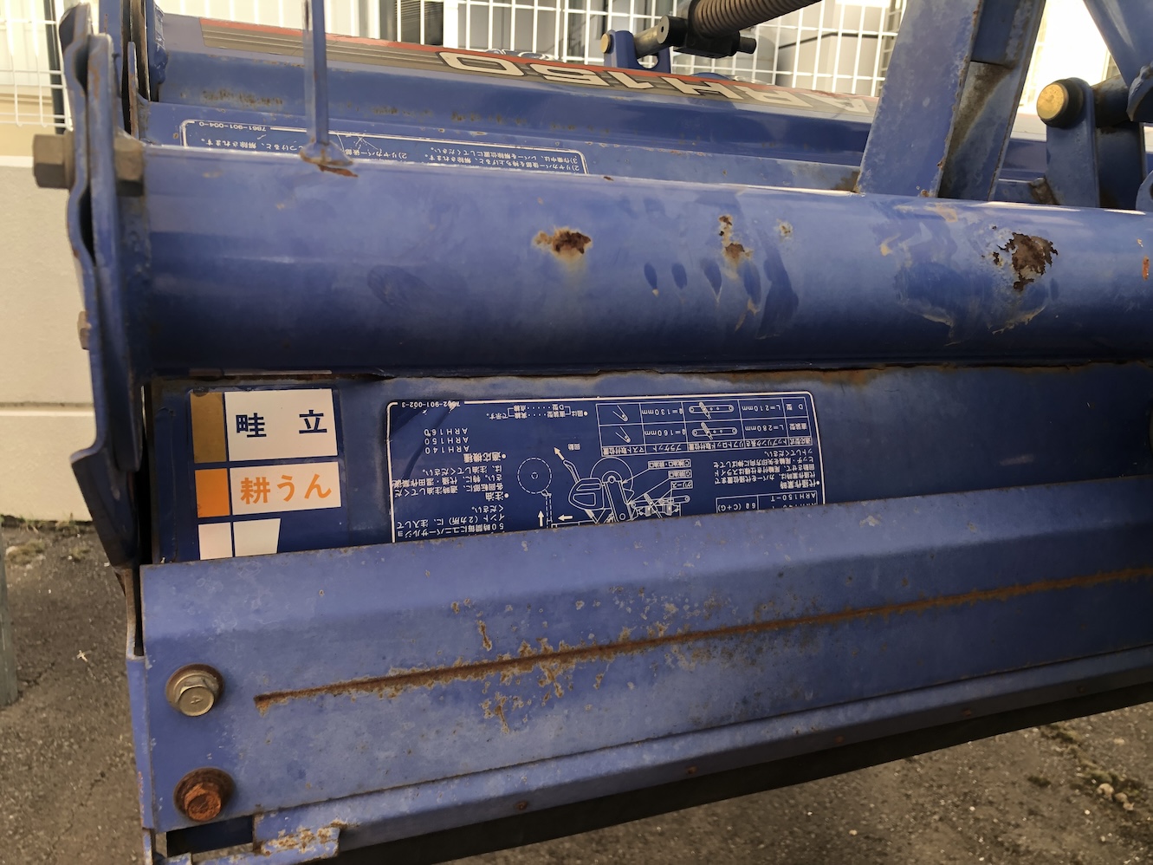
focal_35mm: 28
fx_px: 933
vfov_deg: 49.7
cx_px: 576
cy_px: 432
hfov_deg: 63.4
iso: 50
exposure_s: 1/120
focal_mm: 4
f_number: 1.8
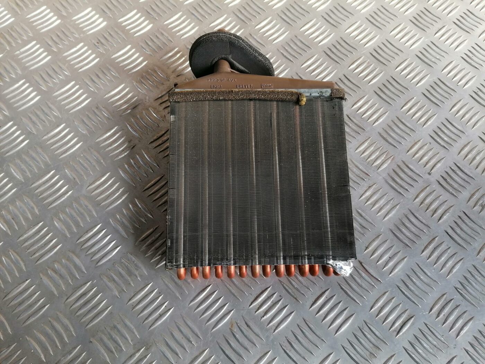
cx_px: 242
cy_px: 182
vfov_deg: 51.4
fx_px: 378
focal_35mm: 27
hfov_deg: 65.3
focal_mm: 4.75
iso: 100
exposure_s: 1/50
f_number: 1.8
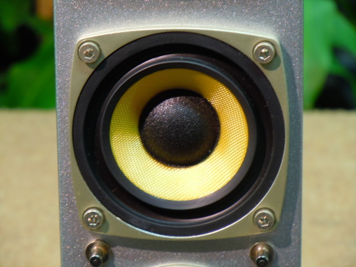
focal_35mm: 174
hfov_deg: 11.4
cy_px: 134
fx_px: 1789
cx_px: 178
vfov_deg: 8.5
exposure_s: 1/3
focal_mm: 31.4
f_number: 4.6
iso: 100
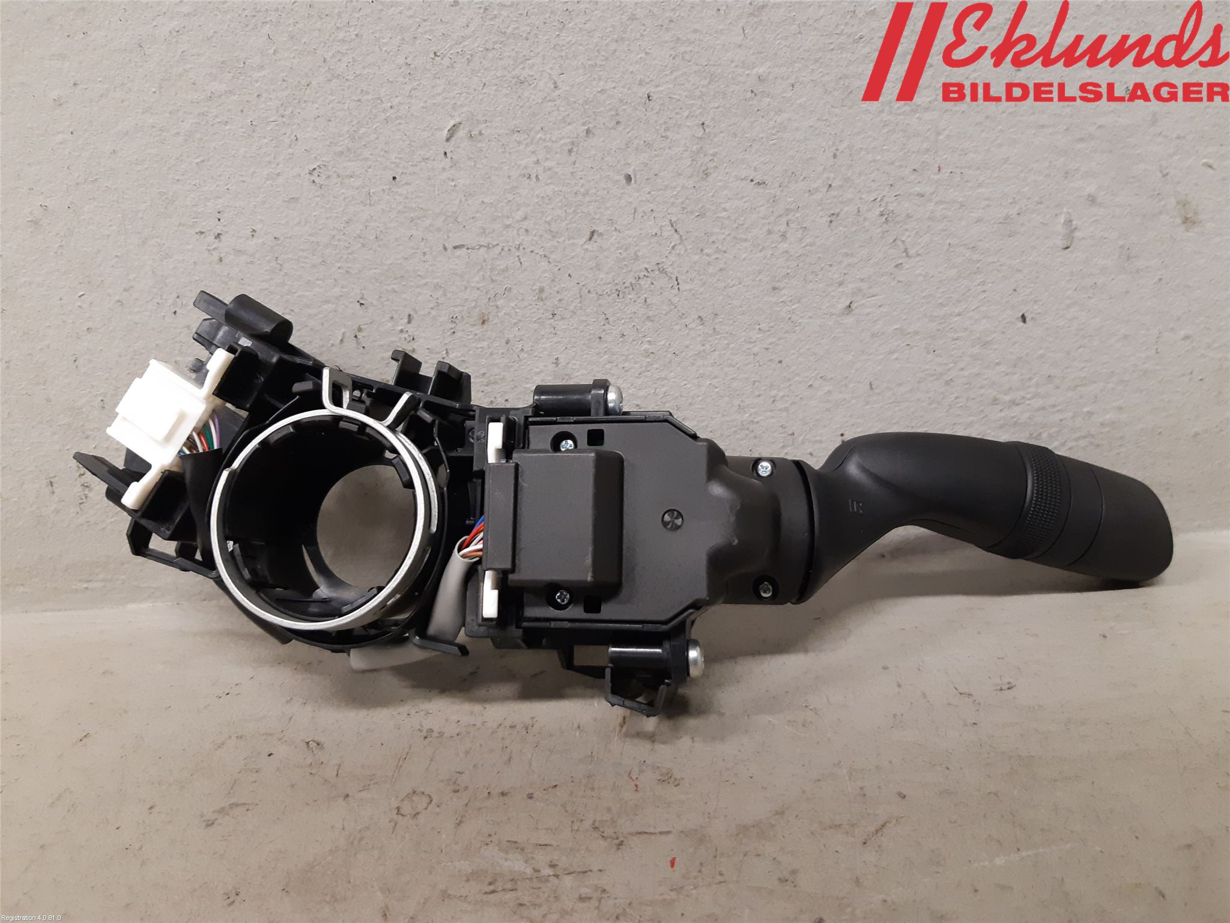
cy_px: 462
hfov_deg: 67.3
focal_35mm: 26
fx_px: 924
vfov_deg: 53.1
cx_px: 615
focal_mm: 3.93
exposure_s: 1/50
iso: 250
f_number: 1.7
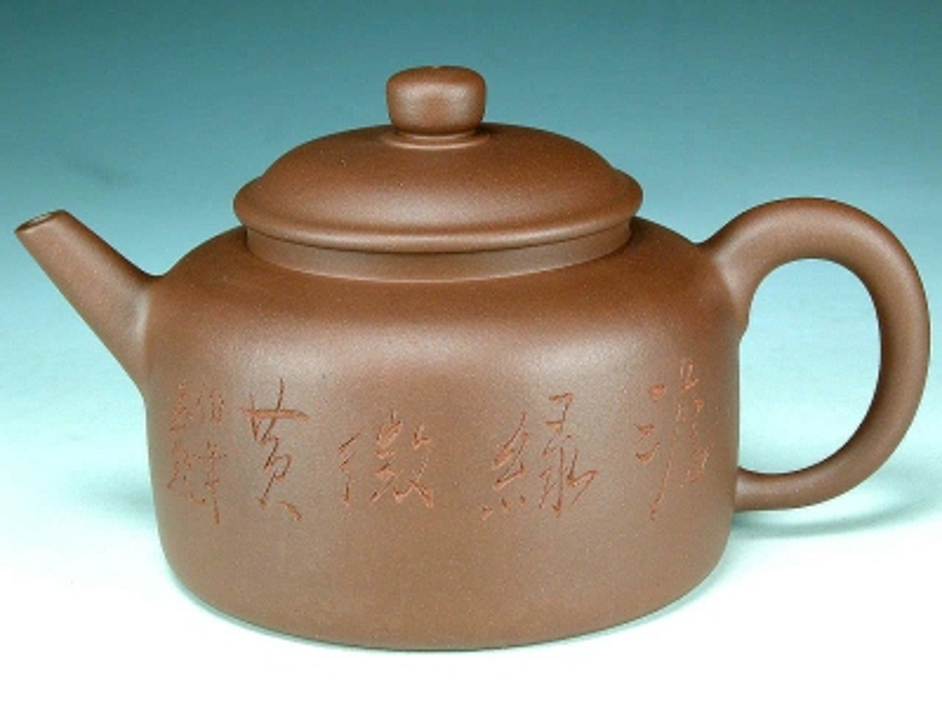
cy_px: 353
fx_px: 2504
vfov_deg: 16.1
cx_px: 471
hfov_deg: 21.3
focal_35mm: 92
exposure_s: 1/5
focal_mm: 23.7
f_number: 8
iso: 100
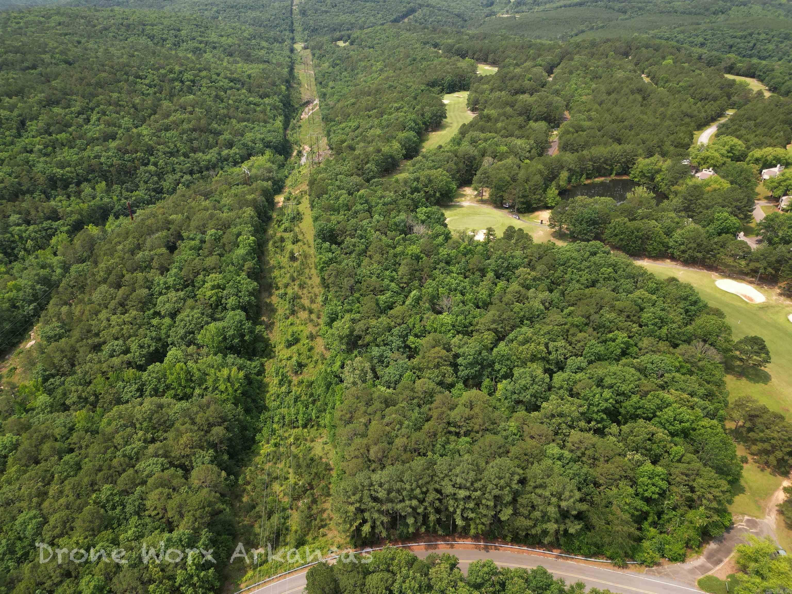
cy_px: 297
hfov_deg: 71.6
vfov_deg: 56.8
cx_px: 396
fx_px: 549
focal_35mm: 24
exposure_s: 1/1000
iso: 110
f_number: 1.7
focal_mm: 6.72
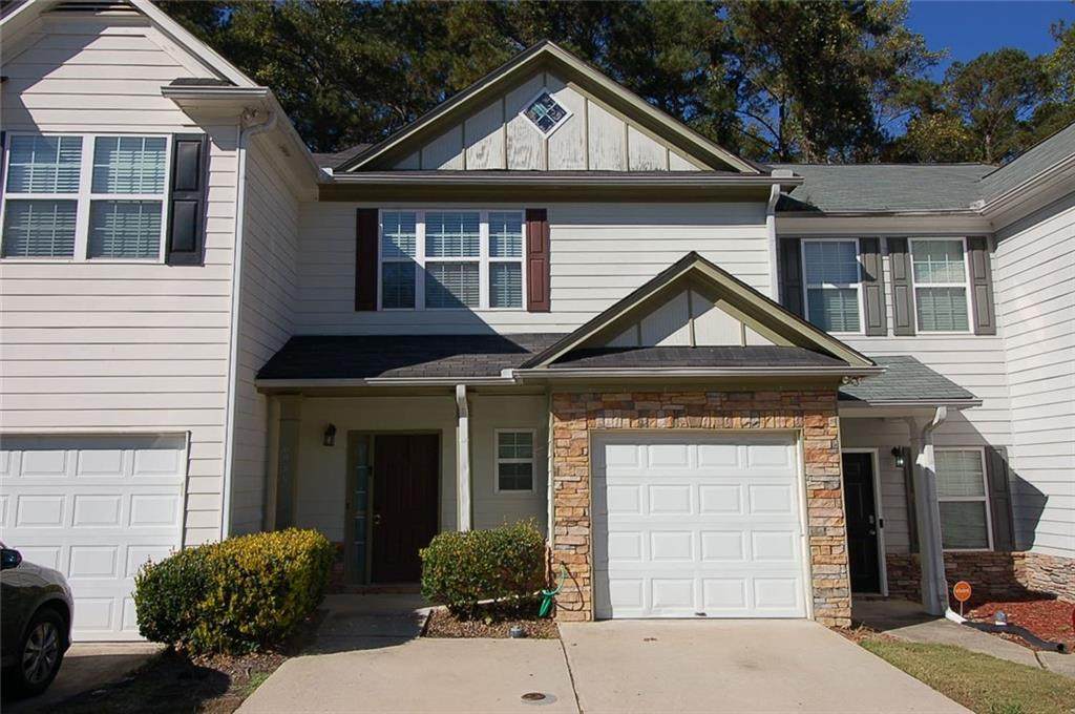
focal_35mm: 27
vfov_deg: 47.8
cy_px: 357
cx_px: 538
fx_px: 805
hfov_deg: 67.4
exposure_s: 1/400
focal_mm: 18
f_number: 10
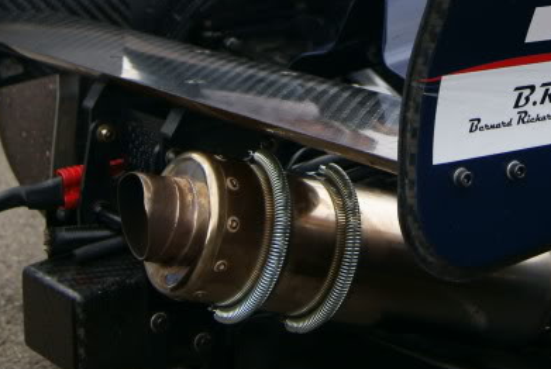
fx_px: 1564
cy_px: -74
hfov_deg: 19.7
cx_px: 459
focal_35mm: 102
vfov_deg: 13.1
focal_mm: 26
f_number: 4
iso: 125
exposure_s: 1/125
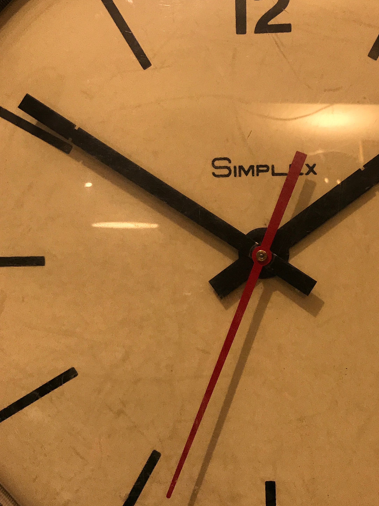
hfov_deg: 36.3
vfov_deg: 47.7
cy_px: 211
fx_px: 569
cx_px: 261
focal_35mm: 39
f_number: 1.8
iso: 25
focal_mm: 3.99
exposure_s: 1/40
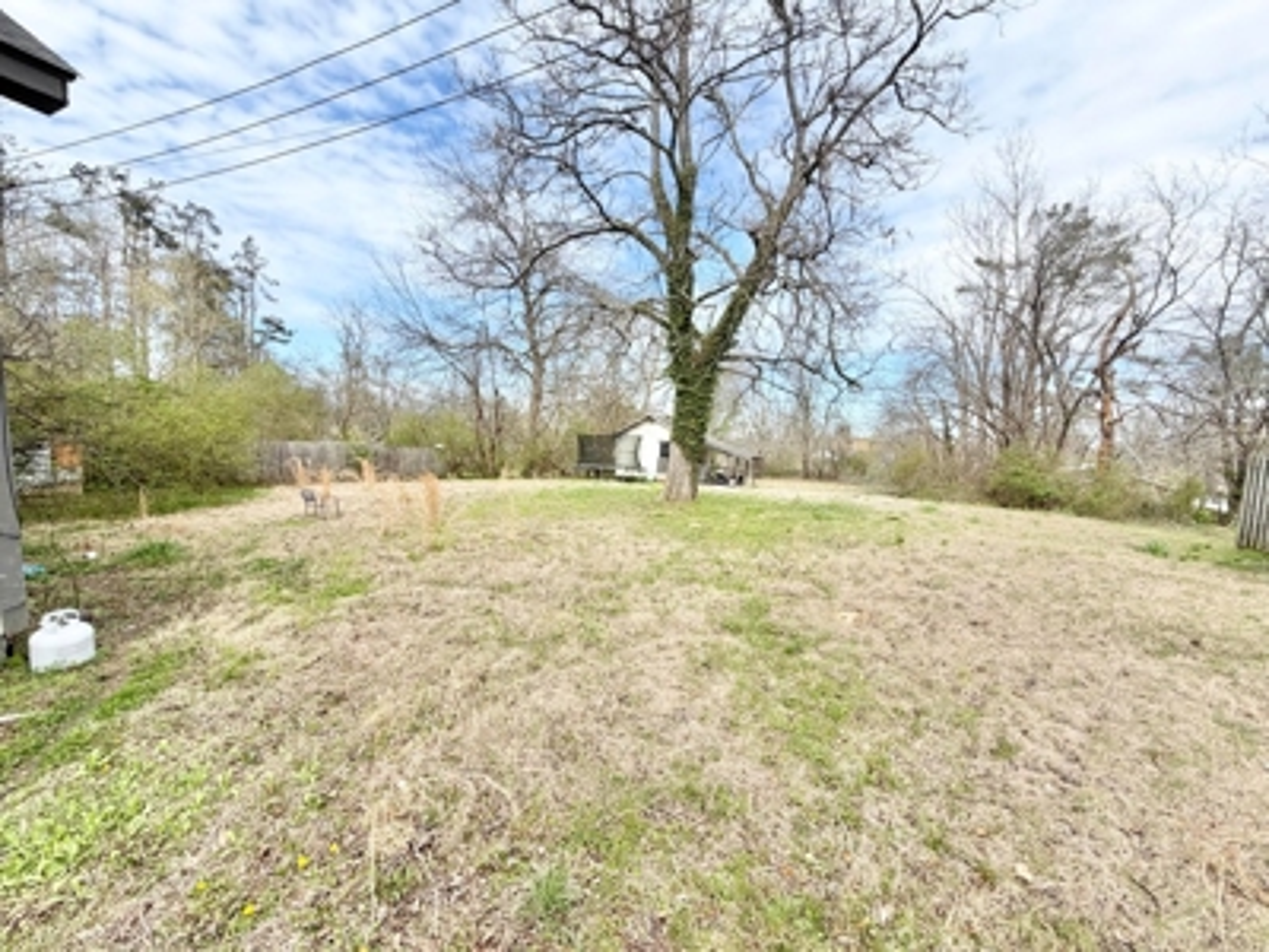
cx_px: 634
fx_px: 513
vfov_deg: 85.7
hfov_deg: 102.1
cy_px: 476
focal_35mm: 14
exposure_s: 1/770
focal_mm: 2.22
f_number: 2.2
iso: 32
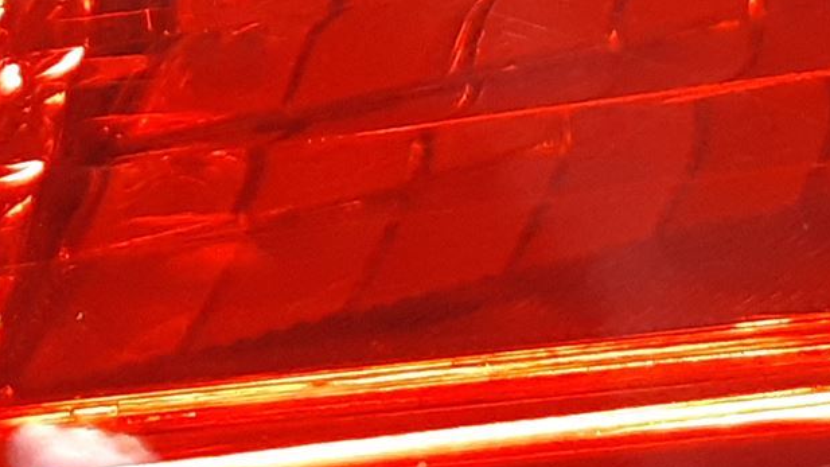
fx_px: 2069
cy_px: -420
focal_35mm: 94
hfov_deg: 22.6
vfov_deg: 11.7
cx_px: 558
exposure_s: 1/50
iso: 250
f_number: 1.7
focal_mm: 3.93
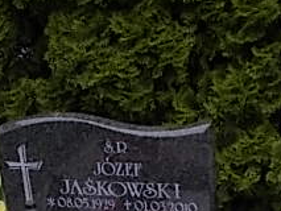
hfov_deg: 25.0
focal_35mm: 78
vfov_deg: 17.6
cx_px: 131
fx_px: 634
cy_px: 280
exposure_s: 1/200
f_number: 3.2
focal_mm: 4.6
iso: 80
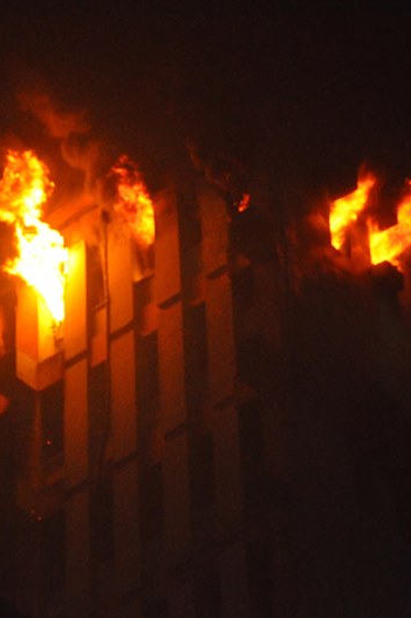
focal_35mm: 182
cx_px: 222
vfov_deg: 11.3
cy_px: 308
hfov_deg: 7.5
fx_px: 3119
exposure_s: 1/125
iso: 2500
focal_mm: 80
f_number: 4.5
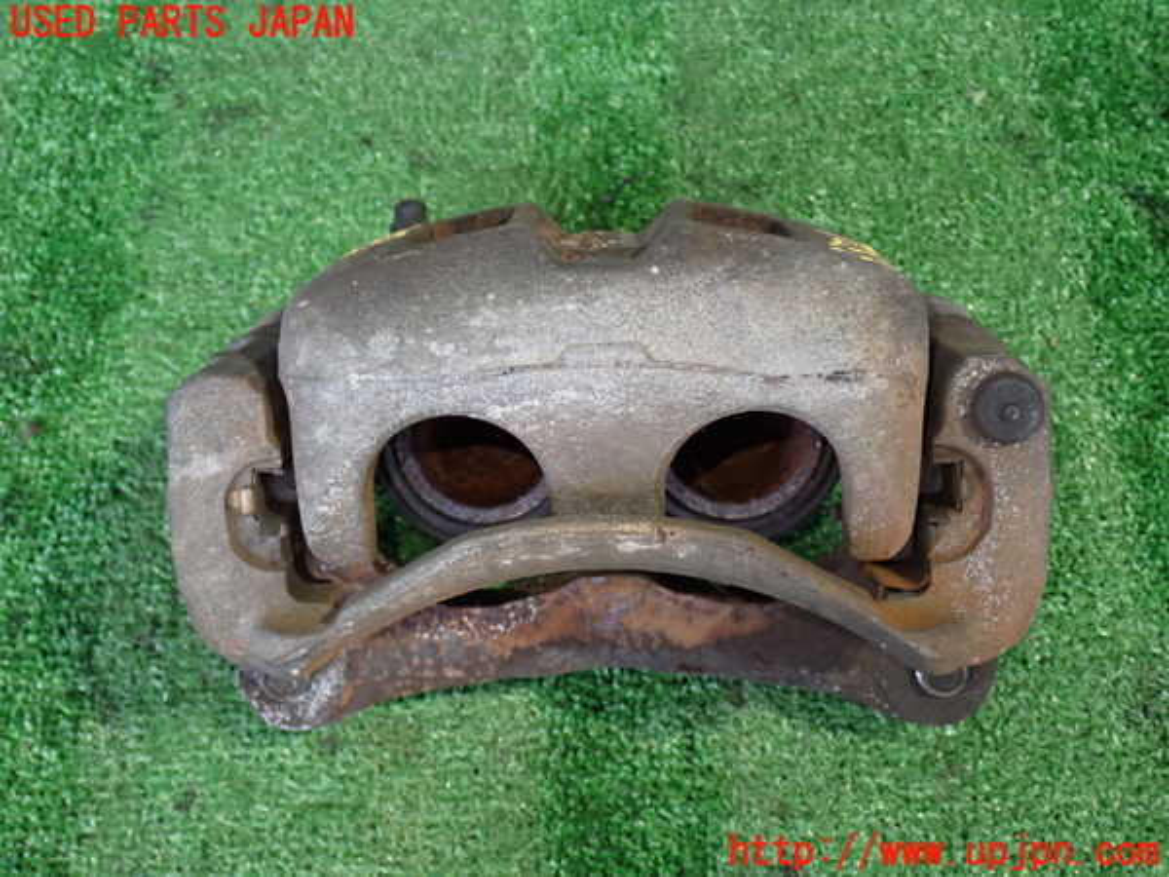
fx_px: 1587
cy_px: 438
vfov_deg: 30.9
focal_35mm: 47
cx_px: 584
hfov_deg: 40.4
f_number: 3.1
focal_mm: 8.4
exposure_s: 1/50
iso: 800
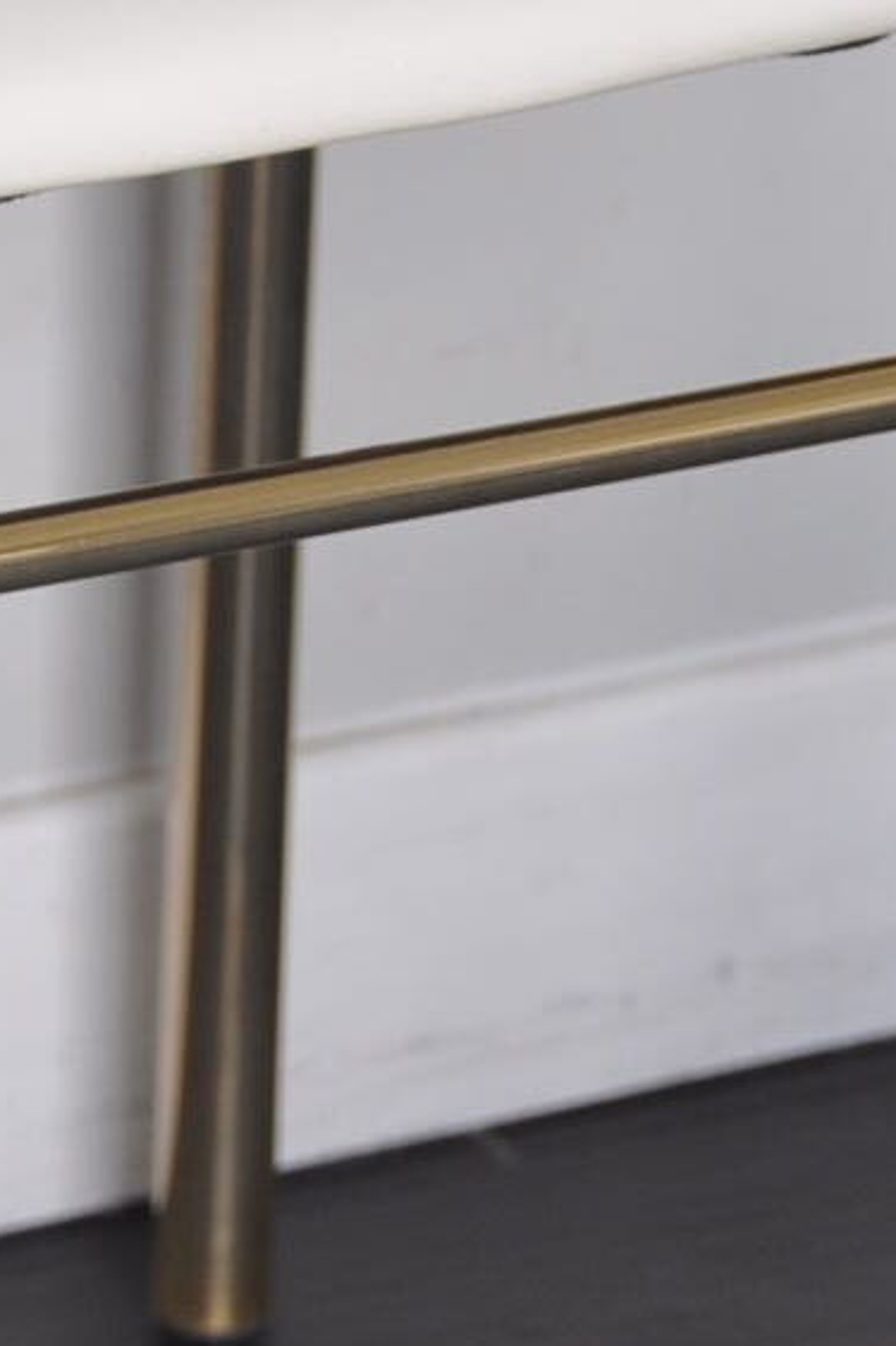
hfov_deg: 6.4
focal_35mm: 215
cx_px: -127
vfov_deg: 9.6
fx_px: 8031
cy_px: 801
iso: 400
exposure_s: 1/60
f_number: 4.8
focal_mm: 42
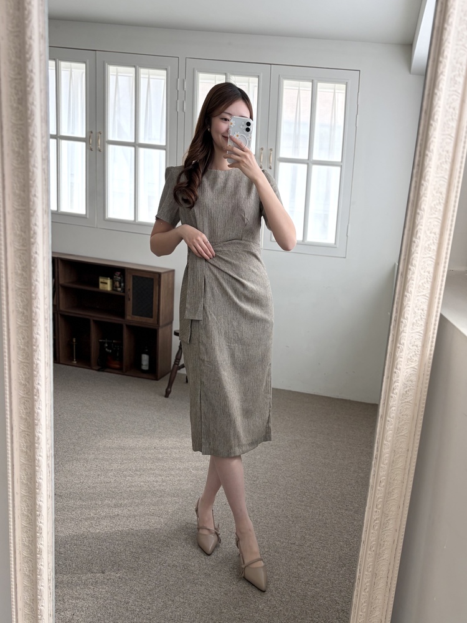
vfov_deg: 67.3
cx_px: 234
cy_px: 312
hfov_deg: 53.1
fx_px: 468
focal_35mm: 26
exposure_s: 1/149
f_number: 1.6
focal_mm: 5.96
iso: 50
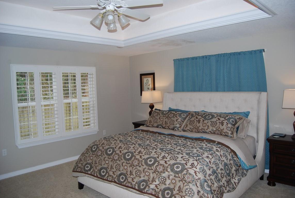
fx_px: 222
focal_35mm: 27
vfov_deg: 48.1
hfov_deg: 67.3
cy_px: 99
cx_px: 148
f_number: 3.5
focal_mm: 18
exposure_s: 1/60
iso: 200
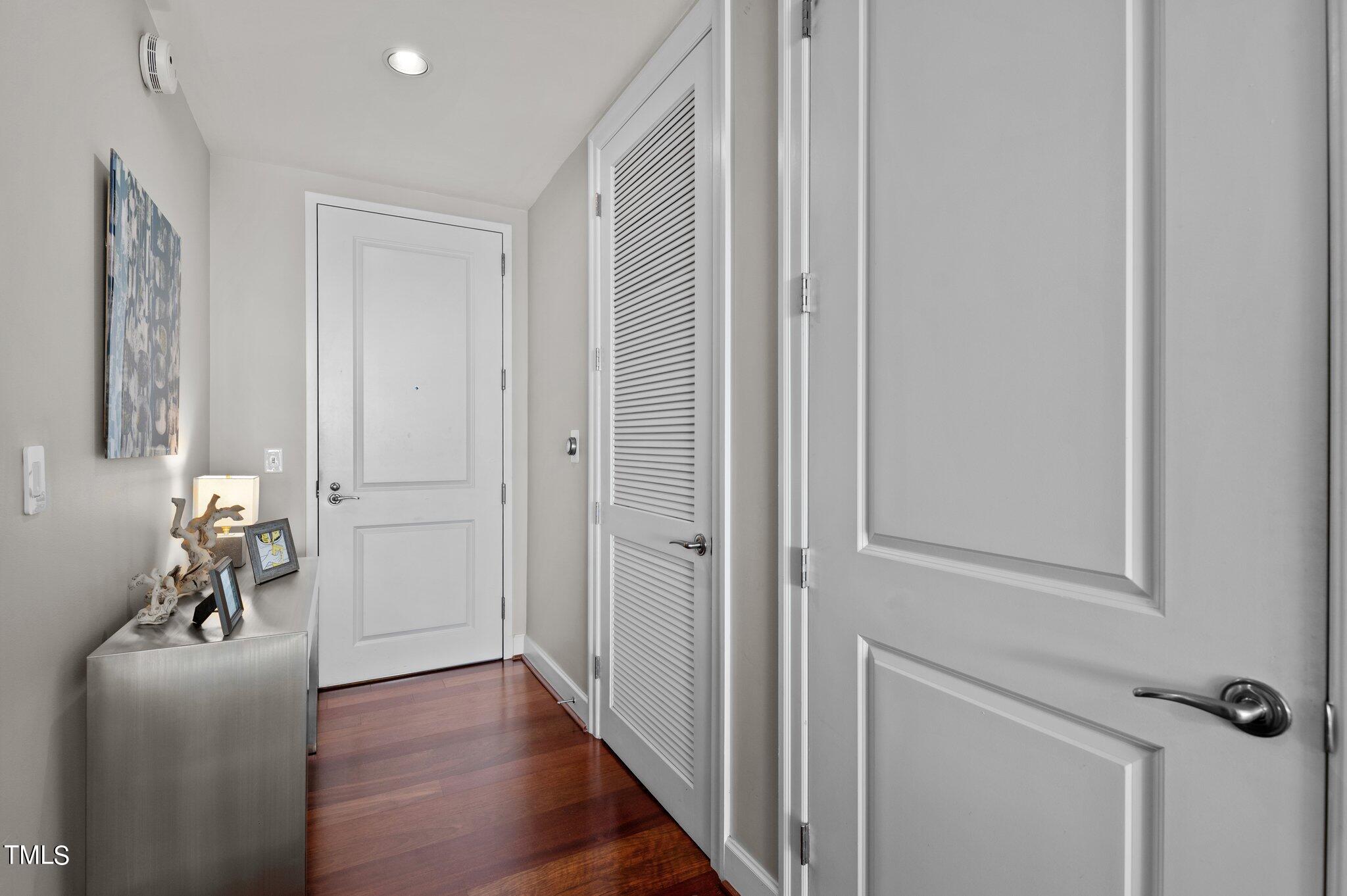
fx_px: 598
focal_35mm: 16
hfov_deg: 96.8
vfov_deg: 73.7
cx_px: 674
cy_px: 448
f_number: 5.6
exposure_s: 1/8
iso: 400
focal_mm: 16
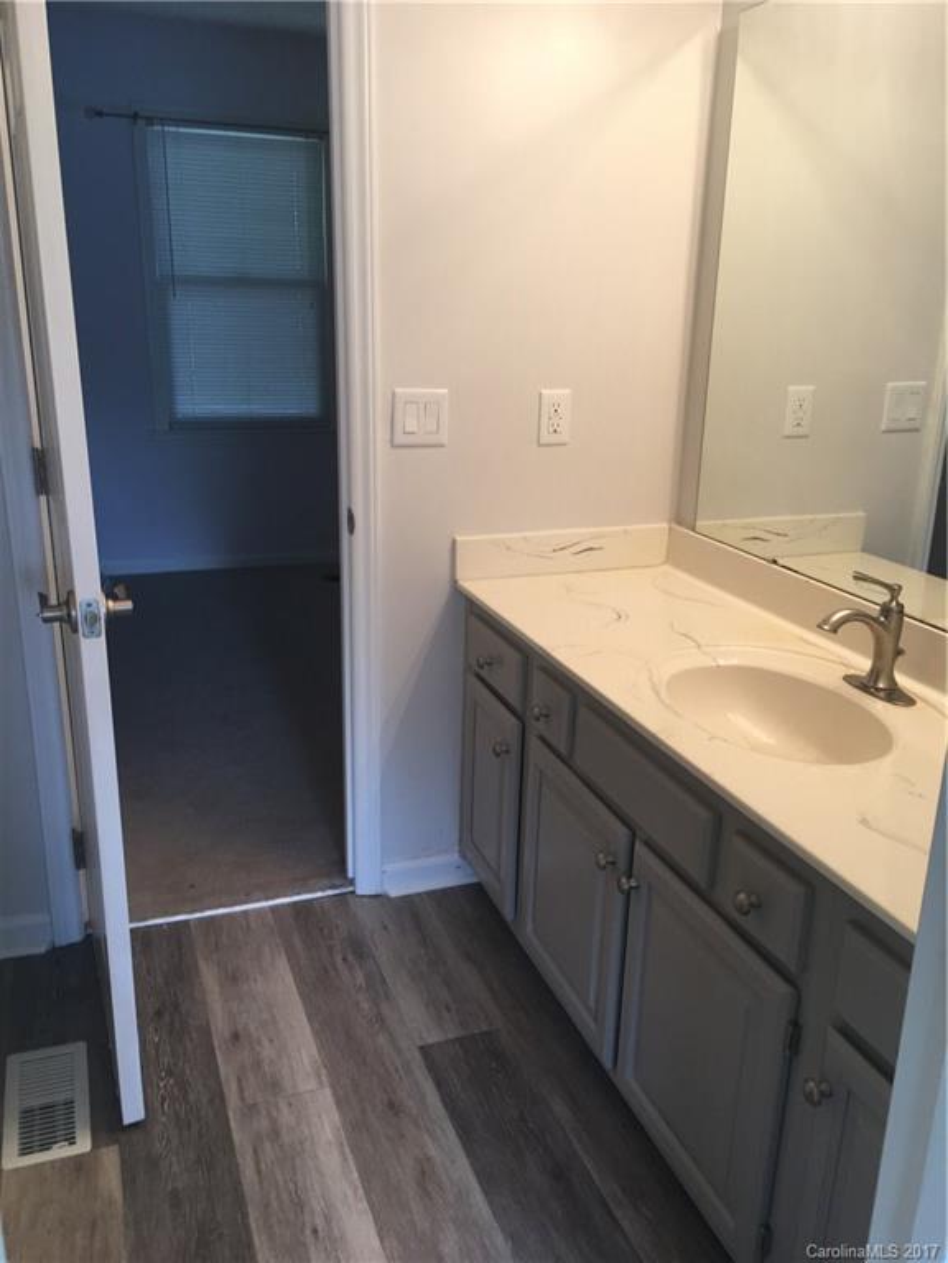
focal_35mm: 29
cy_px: 632
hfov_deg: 48.2
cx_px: 474
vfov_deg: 61.7
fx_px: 1059
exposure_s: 1/30
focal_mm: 4.15
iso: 40
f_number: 2.2
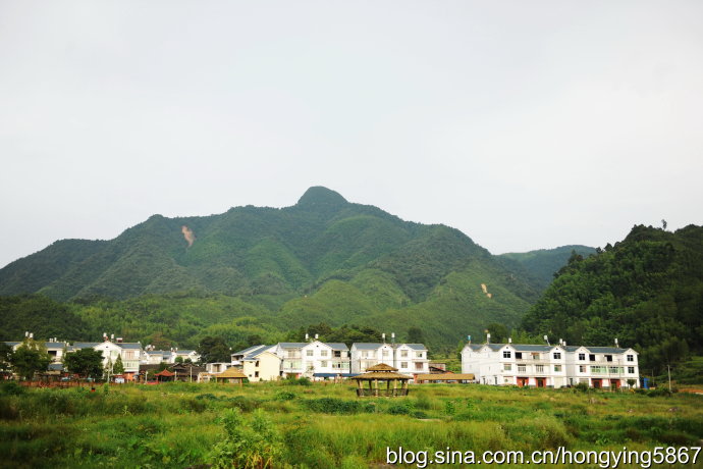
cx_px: 352
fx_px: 859
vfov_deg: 30.5
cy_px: 234
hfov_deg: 44.5
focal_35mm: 44
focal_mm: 44
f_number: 2.8
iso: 100
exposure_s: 1/200
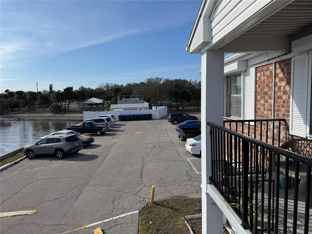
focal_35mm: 24
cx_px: 156
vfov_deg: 56.8
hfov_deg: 71.6
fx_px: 216
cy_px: 117
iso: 80
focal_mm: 6.76
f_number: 1.78
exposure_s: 1/7092
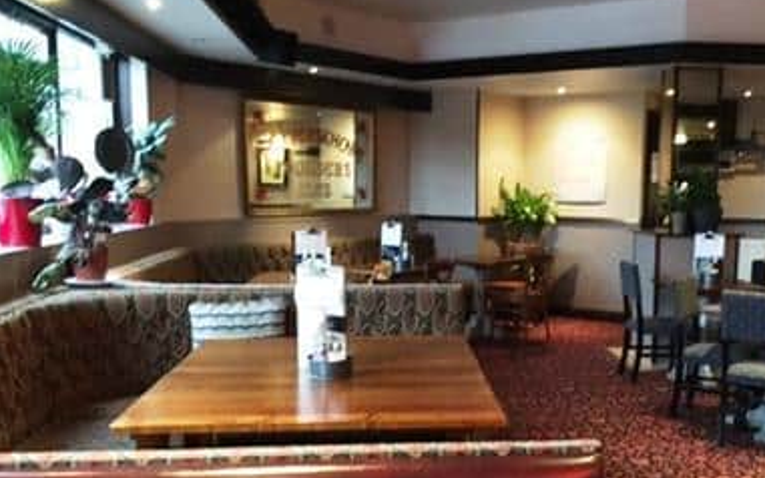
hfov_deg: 45.8
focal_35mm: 43
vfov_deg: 29.7
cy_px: 311
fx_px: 896
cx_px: 483
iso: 320
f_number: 2.2
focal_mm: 4.15
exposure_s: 1/17
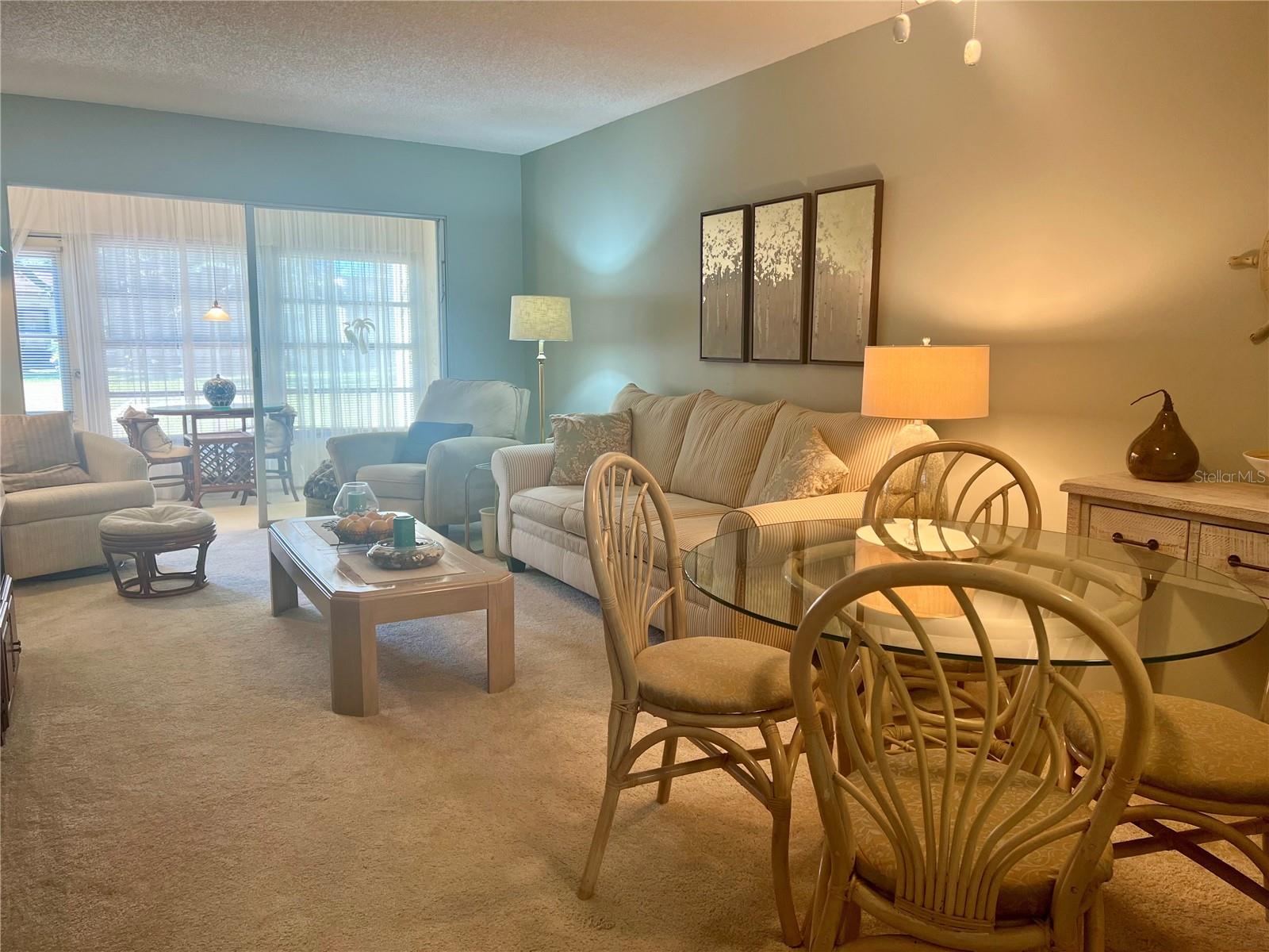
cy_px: 476
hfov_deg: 67.3
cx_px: 634
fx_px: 953
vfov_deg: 53.1
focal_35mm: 26
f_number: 1.5
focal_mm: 5.7
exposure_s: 1/60
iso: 64
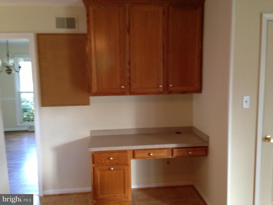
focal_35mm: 33
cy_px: 102
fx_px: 260
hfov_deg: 55.4
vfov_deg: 42.9
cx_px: 136
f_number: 2.4
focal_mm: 4.13
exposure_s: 1/17
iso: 400
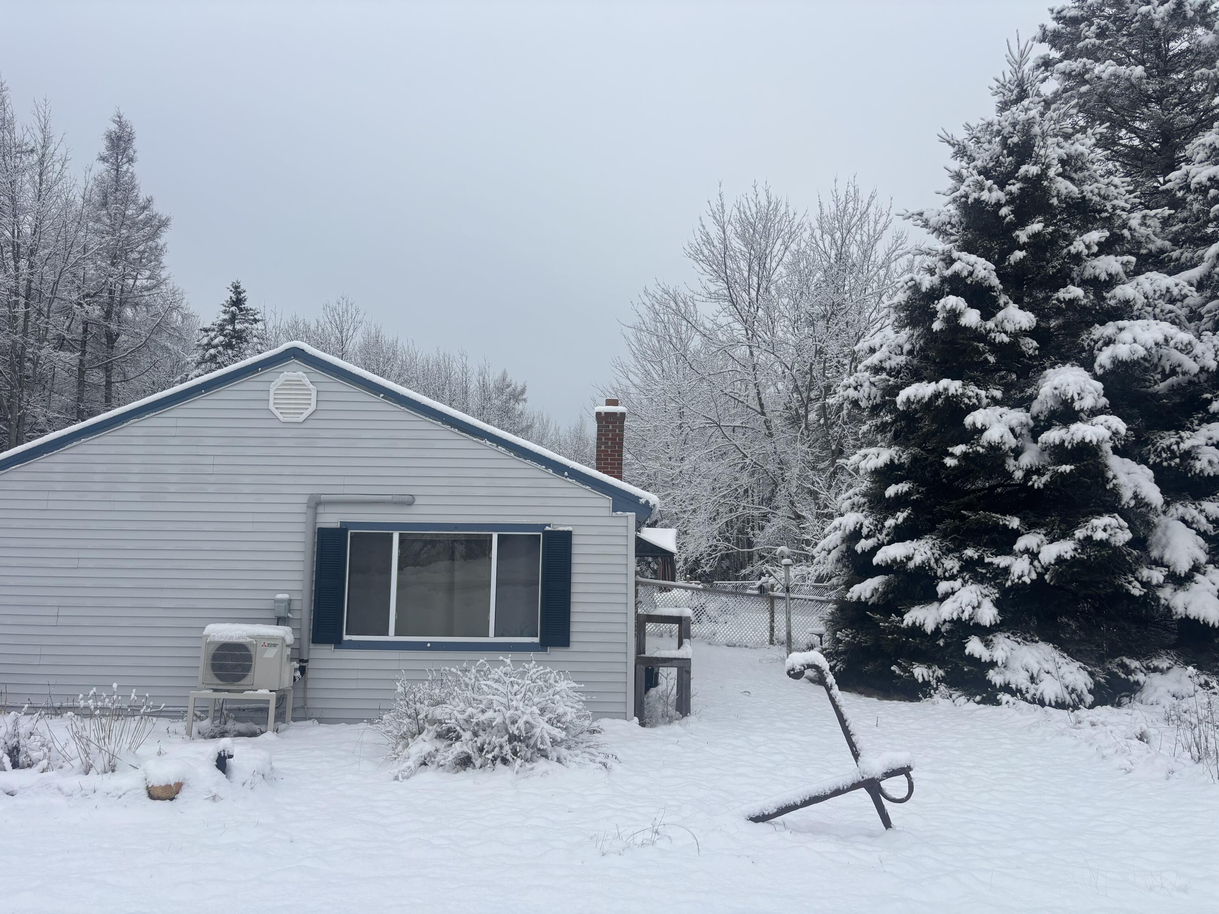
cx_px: 610
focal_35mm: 26
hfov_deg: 67.3
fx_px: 916
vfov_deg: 53.1
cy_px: 457
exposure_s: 1/2857
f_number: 1.6
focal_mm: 5.96
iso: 50
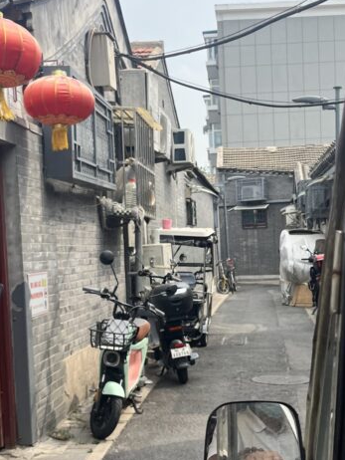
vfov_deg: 35.3
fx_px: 717
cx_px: 246
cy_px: 291
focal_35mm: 54
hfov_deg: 26.8
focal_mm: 5.1
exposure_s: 1/2137
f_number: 1.6
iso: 50
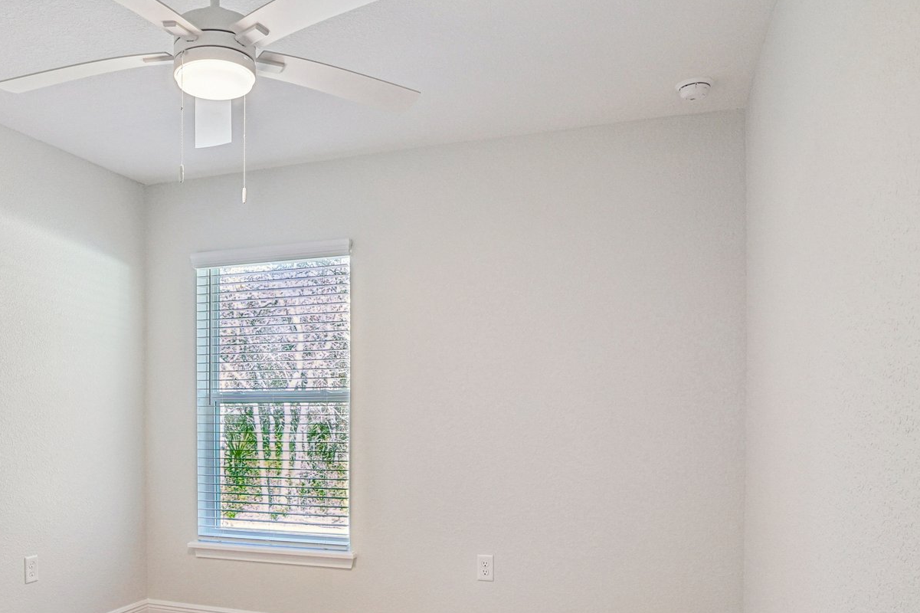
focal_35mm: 29
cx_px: 345
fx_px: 741
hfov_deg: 62.8
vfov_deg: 44.0
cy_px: 433
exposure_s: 1/30
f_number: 8
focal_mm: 17
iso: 320
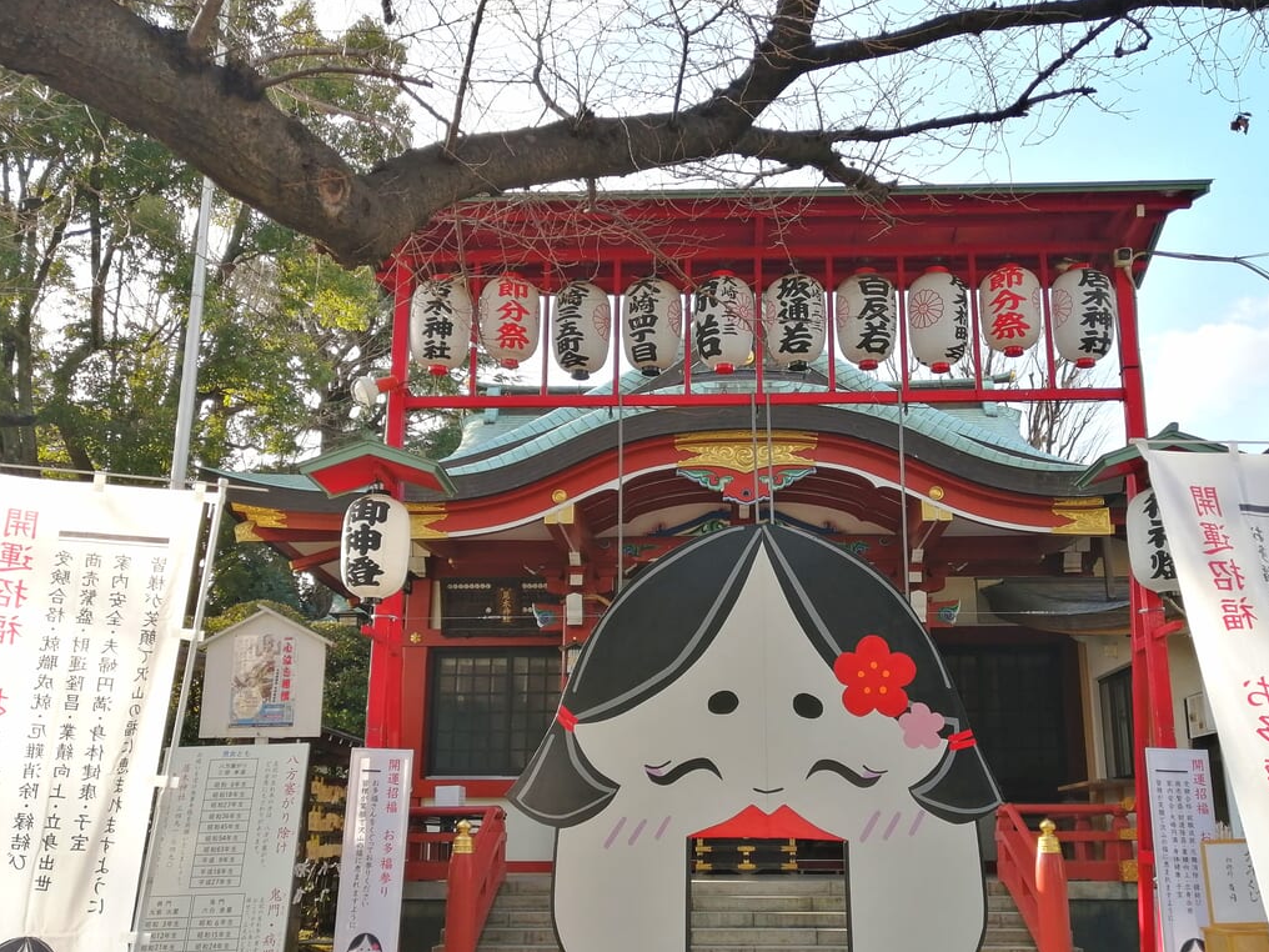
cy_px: 517
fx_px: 1246
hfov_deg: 53.9
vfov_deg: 41.8
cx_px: 678
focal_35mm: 34
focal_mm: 3.62
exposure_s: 1/262
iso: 50
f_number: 1.8
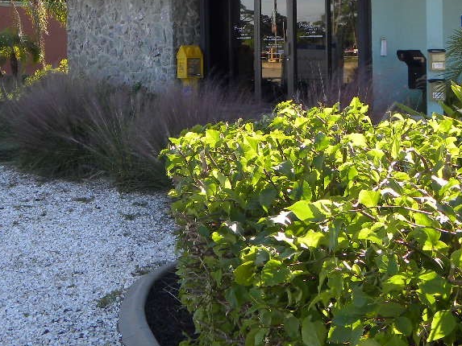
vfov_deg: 24.2
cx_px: 200
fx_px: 788
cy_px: 41
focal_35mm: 59
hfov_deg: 32.6
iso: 64
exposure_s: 1/144
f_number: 4
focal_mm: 5.9
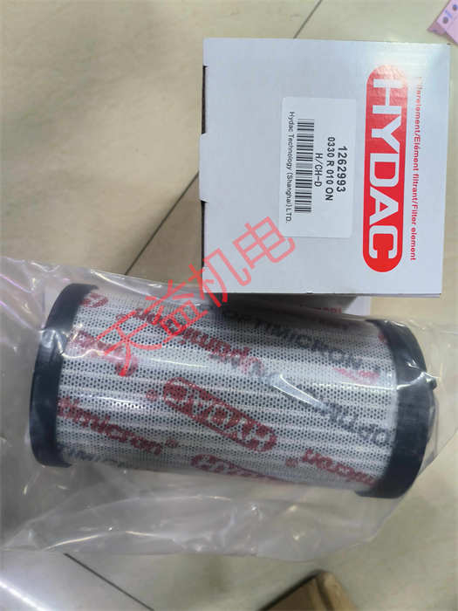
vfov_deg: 65.3
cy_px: 306
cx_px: 229
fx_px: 476
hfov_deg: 51.4
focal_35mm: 27
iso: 1518
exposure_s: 1/25
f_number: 1.9
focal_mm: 5.52
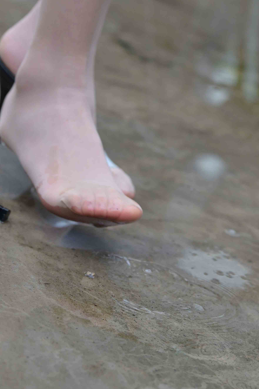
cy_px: 102
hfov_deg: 11.2
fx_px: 1316
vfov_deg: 16.7
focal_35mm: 122
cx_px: 155
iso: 640
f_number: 4.5
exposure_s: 1/250
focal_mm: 70
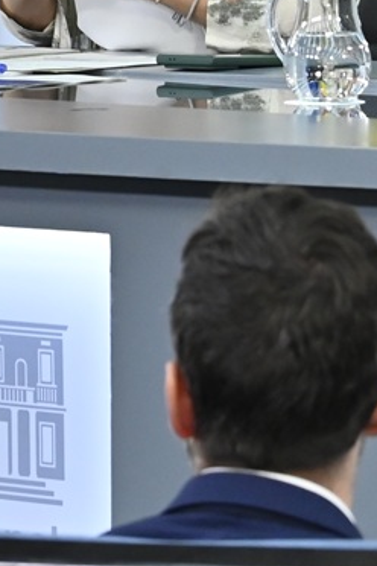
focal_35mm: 439
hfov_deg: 3.1
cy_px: 65
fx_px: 6895
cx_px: 106
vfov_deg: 4.7
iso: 2000
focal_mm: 82
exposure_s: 1/200
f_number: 5.6
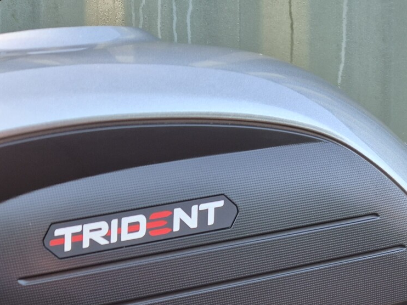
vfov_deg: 21.7
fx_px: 729
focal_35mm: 62
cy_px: 376
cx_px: 275
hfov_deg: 30.9
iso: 200
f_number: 1.8
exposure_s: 1/180
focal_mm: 5.4
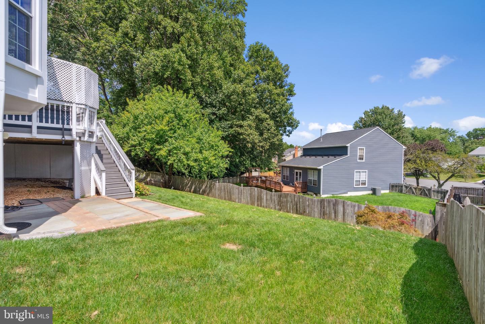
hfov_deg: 96.7
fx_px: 216
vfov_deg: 73.7
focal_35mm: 16
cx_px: 242
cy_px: 162
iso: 800
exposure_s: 1/2000
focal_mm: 16
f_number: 8
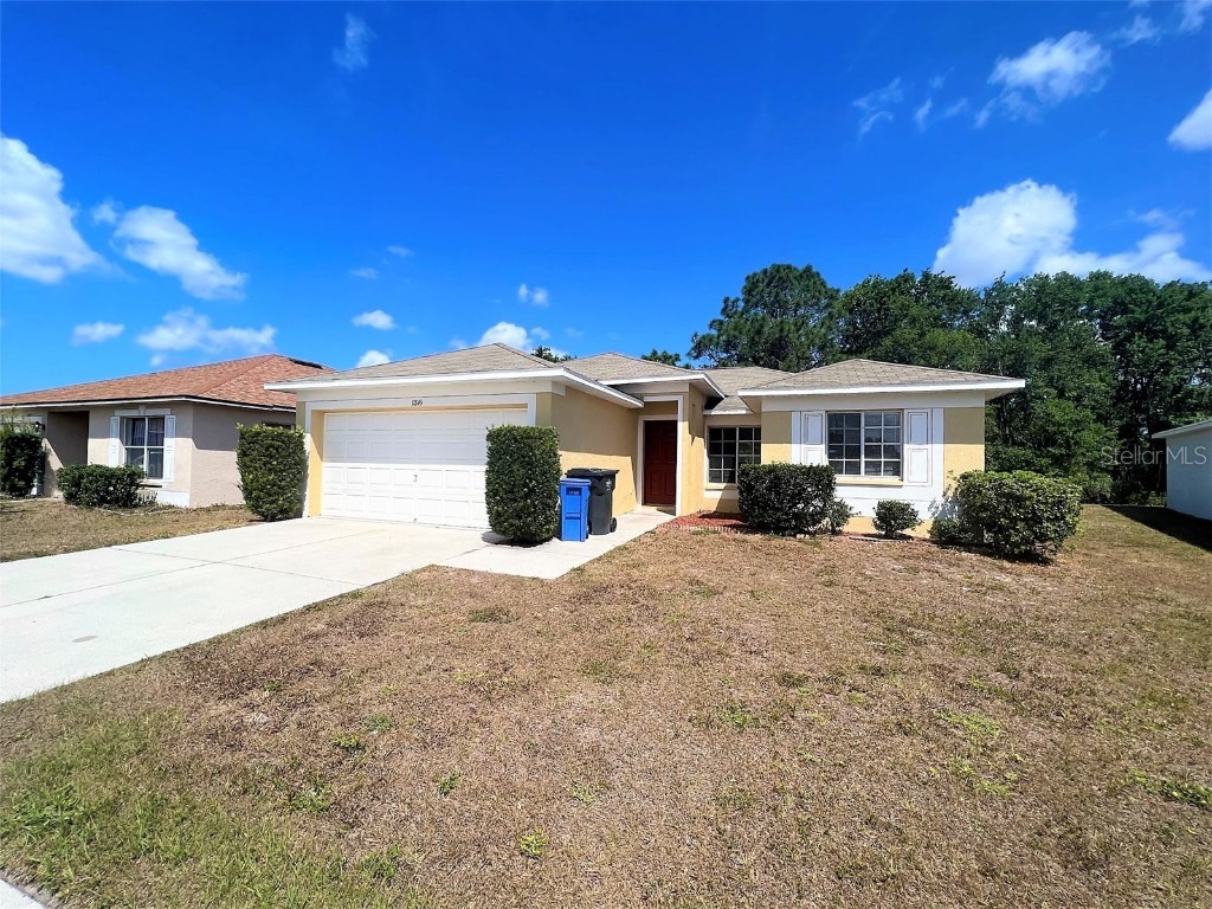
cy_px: 454
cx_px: 606
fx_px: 455
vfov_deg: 89.9
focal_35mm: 13
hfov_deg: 106.2
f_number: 1.8
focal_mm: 1.57
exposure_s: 1/2421
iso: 32
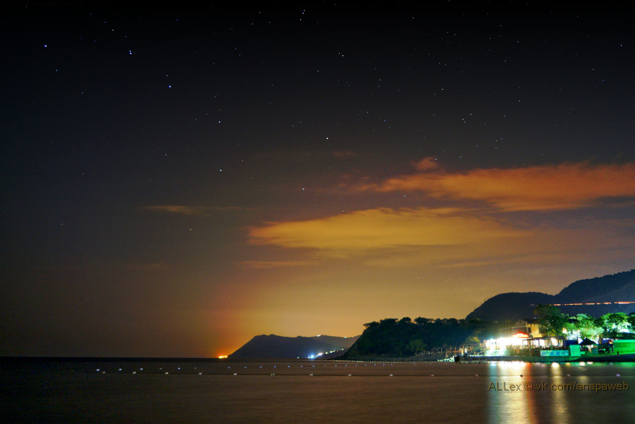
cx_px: 318
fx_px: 423
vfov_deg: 53.1
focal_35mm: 24
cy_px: 212
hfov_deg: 73.7
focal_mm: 24
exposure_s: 30
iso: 400
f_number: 3.5
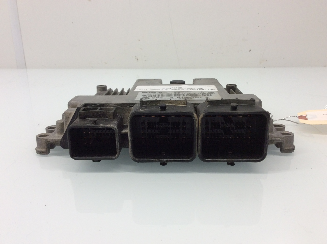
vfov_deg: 44.1
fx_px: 302
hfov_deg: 56.9
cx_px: 164
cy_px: 122
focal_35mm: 32
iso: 50
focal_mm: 3.3
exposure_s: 1/60
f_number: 2.4
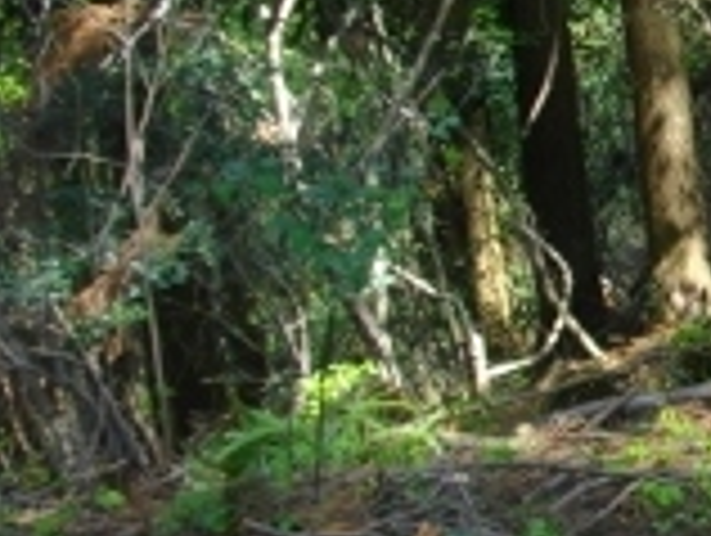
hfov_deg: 17.2
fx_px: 2078
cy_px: 196
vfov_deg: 14.7
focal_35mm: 101
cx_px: 1120
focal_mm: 5.7
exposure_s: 1/125
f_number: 2.9
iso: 100
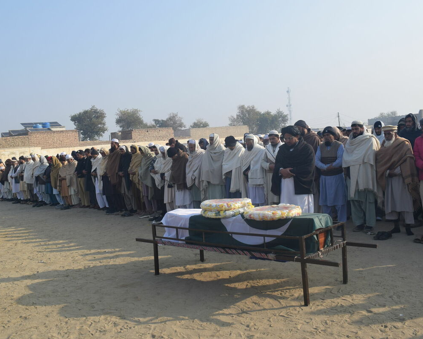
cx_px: 191
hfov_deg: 50.7
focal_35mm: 36
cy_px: 170
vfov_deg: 41.6
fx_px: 445
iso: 200
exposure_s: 1/320
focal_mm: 21
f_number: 9
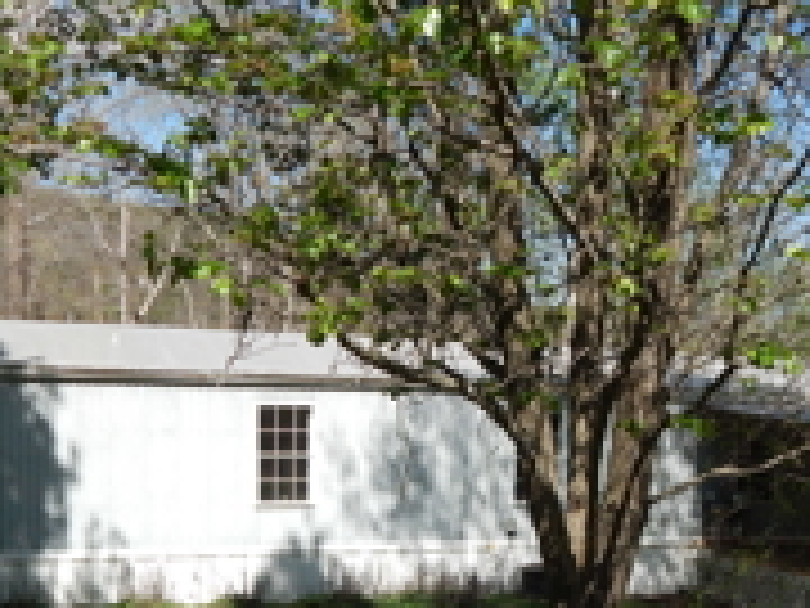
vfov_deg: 27.6
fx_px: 1193
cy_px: 540
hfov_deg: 37.2
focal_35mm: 51
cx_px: 522
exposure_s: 1/800
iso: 200
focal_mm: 4
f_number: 6
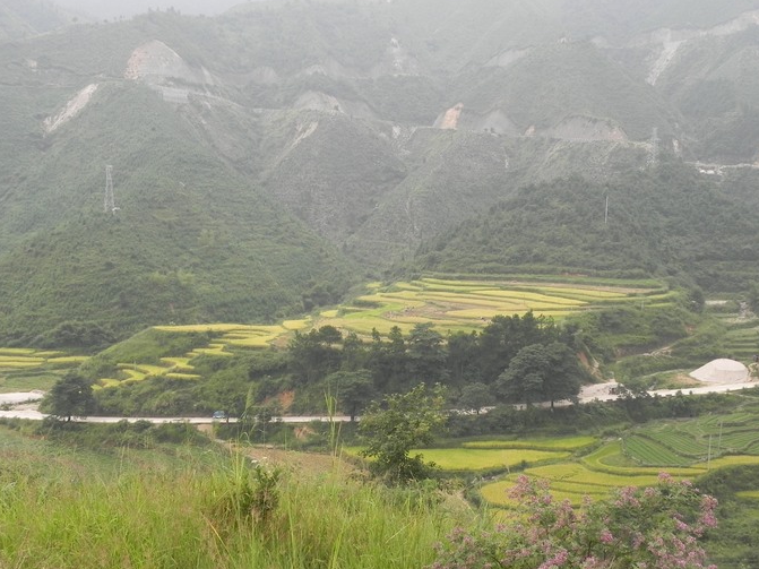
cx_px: 389
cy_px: 291
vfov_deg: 30.3
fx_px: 1052
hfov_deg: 39.7
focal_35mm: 48
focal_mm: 8.2
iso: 160
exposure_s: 1/149
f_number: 5.6
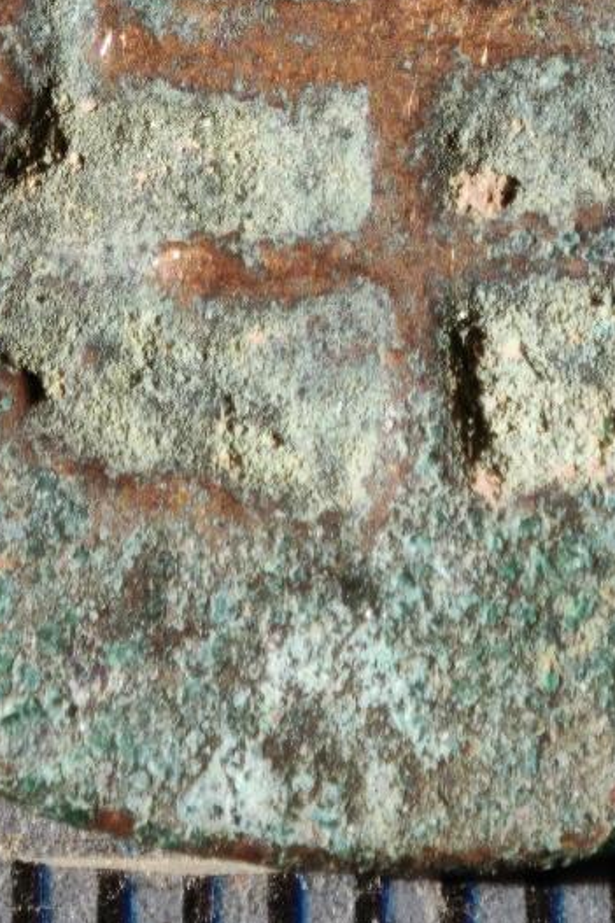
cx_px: 373
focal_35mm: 380
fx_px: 9743
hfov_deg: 3.6
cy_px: -350
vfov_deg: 5.4
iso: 64
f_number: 2
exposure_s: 1/100
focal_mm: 9
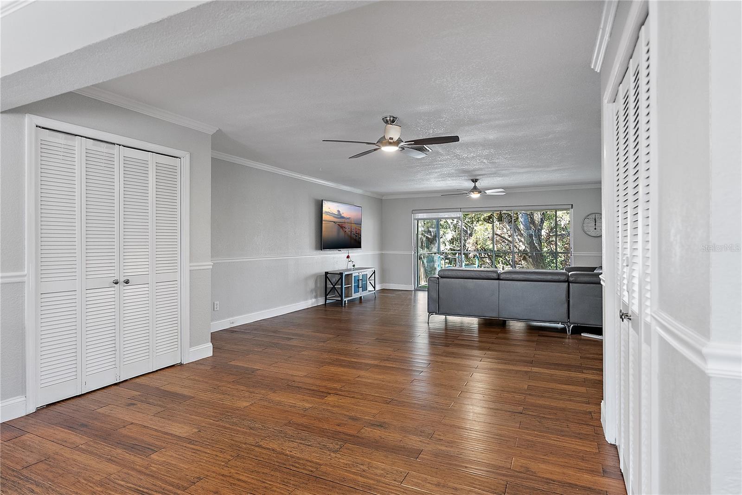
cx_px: 371
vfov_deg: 63.3
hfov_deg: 85.4
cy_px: 248
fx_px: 402
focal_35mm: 20
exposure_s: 1/25
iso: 1600
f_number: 4
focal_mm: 19.5
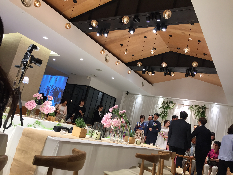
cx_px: 116
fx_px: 195
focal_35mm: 29
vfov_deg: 48.2
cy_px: 88
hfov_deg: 61.7
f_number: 2.2
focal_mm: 4.15
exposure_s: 1/40
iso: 32
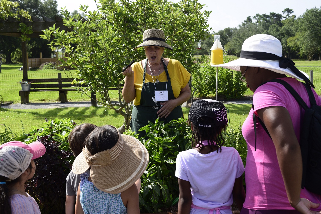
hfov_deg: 46.4
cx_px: 160
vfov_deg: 31.9
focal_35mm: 42
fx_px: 374
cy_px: 107
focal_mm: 28
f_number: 7.1
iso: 400
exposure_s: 1/800
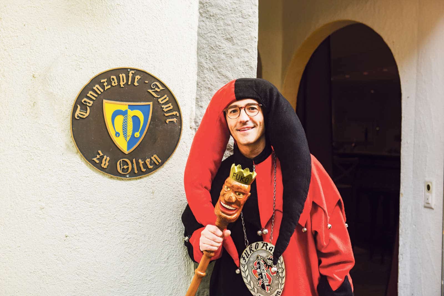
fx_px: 691
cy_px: 148
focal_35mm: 56
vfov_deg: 24.2
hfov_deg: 35.6
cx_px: 222
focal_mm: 56
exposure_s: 1/200
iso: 500
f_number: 4.5
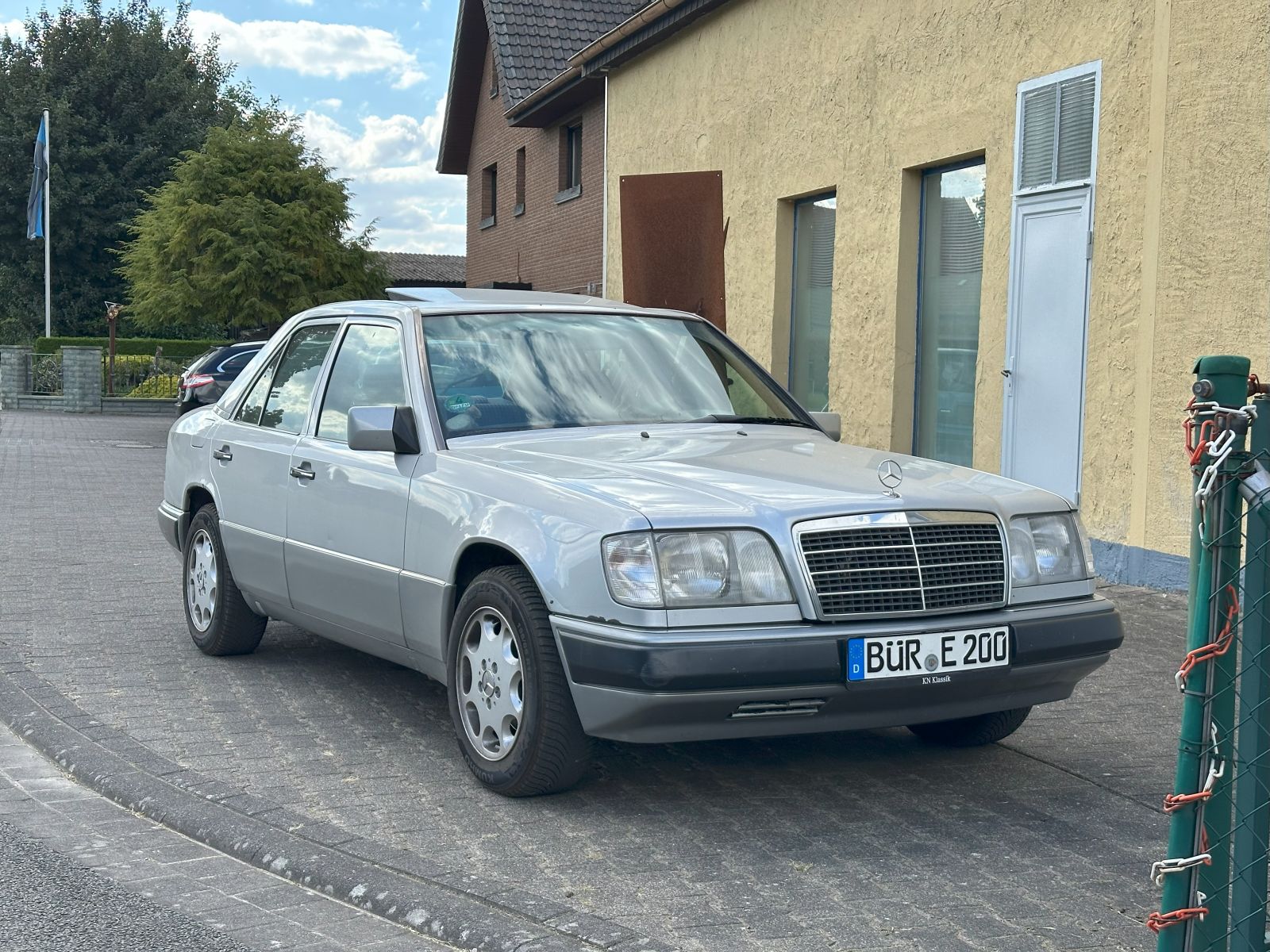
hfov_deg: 39.7
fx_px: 1761
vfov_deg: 30.3
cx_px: 635
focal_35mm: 48
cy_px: 476
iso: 64
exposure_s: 1/1639
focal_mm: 6.86
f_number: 1.78
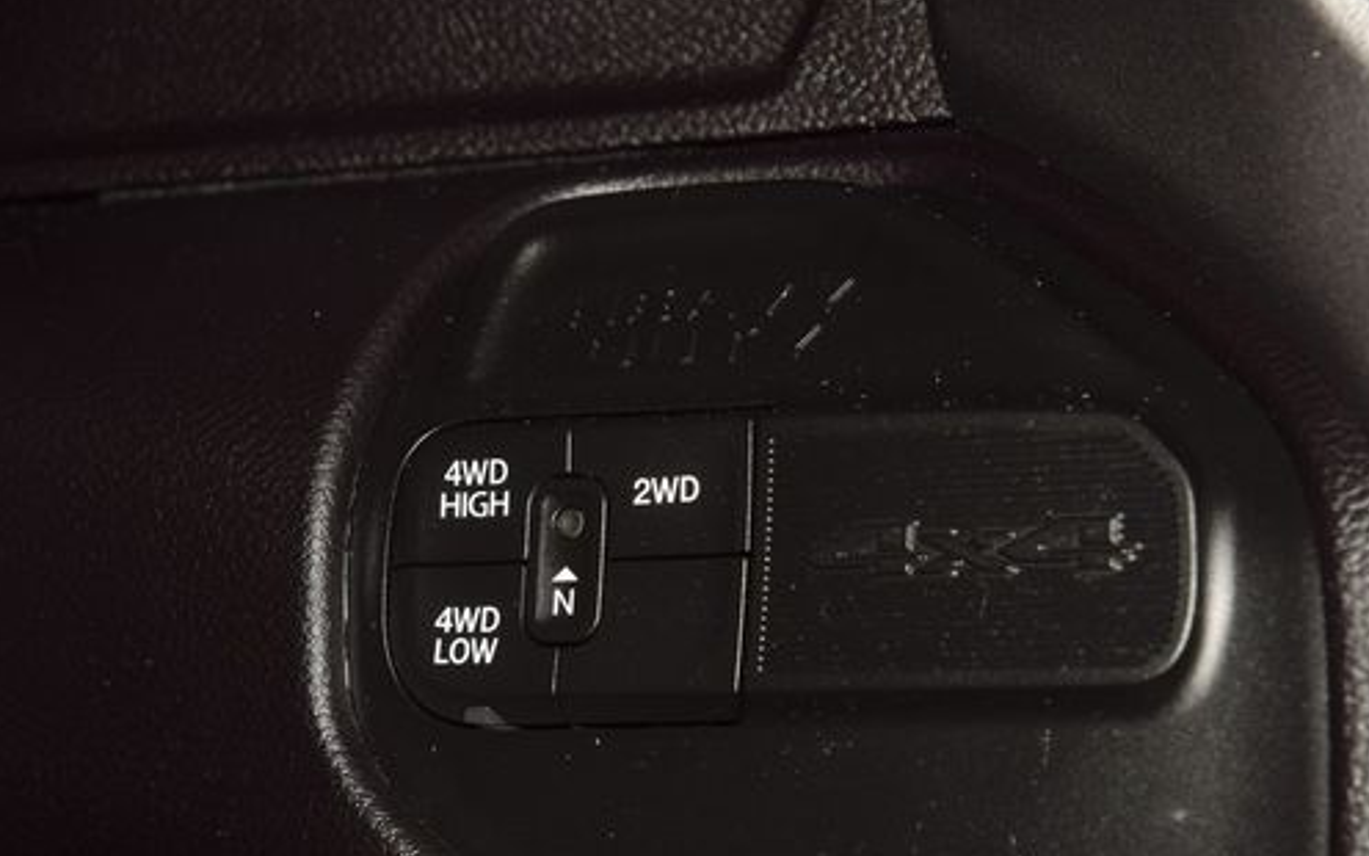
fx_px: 5149
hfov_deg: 15.1
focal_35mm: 138
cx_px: 662
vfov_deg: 9.5
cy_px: 479
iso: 125
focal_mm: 70
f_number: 8
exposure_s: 1/125
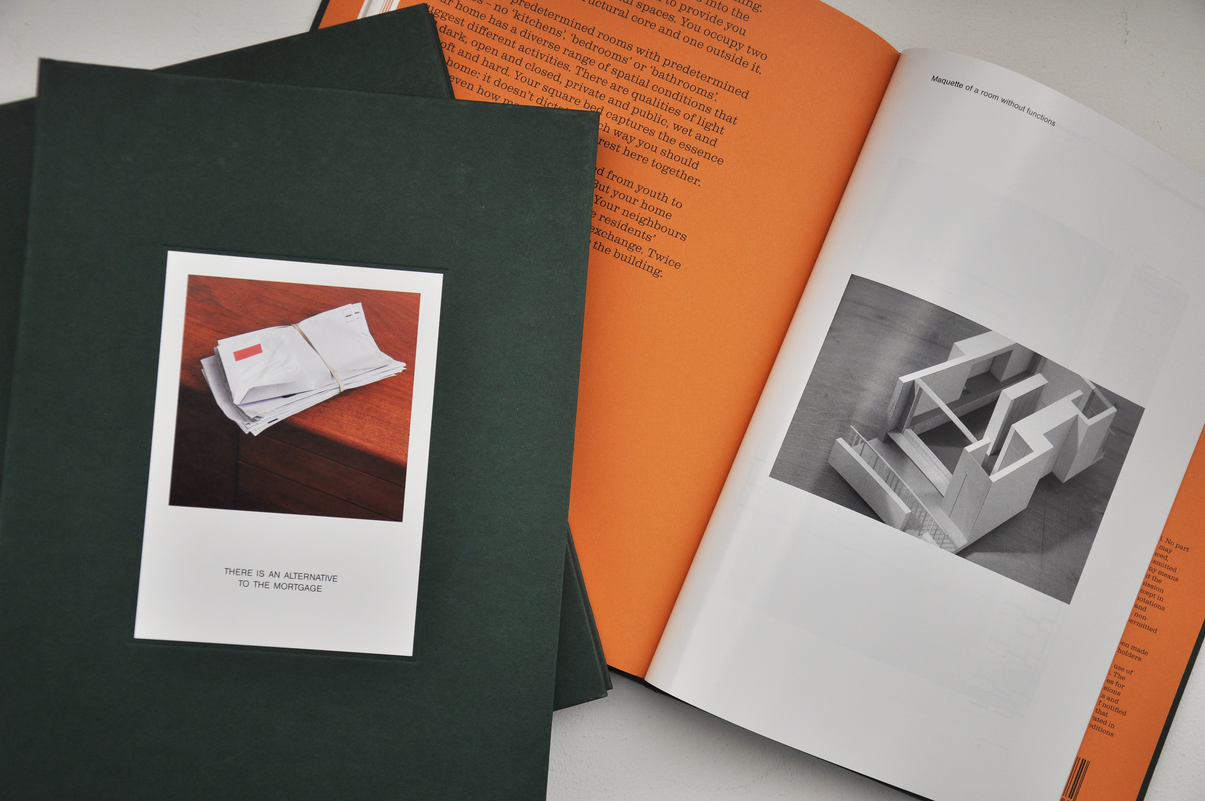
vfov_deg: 26.4
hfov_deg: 38.9
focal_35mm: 51
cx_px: 602
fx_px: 1705
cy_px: 400
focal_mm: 34
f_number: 4.2
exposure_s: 1/200
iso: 320
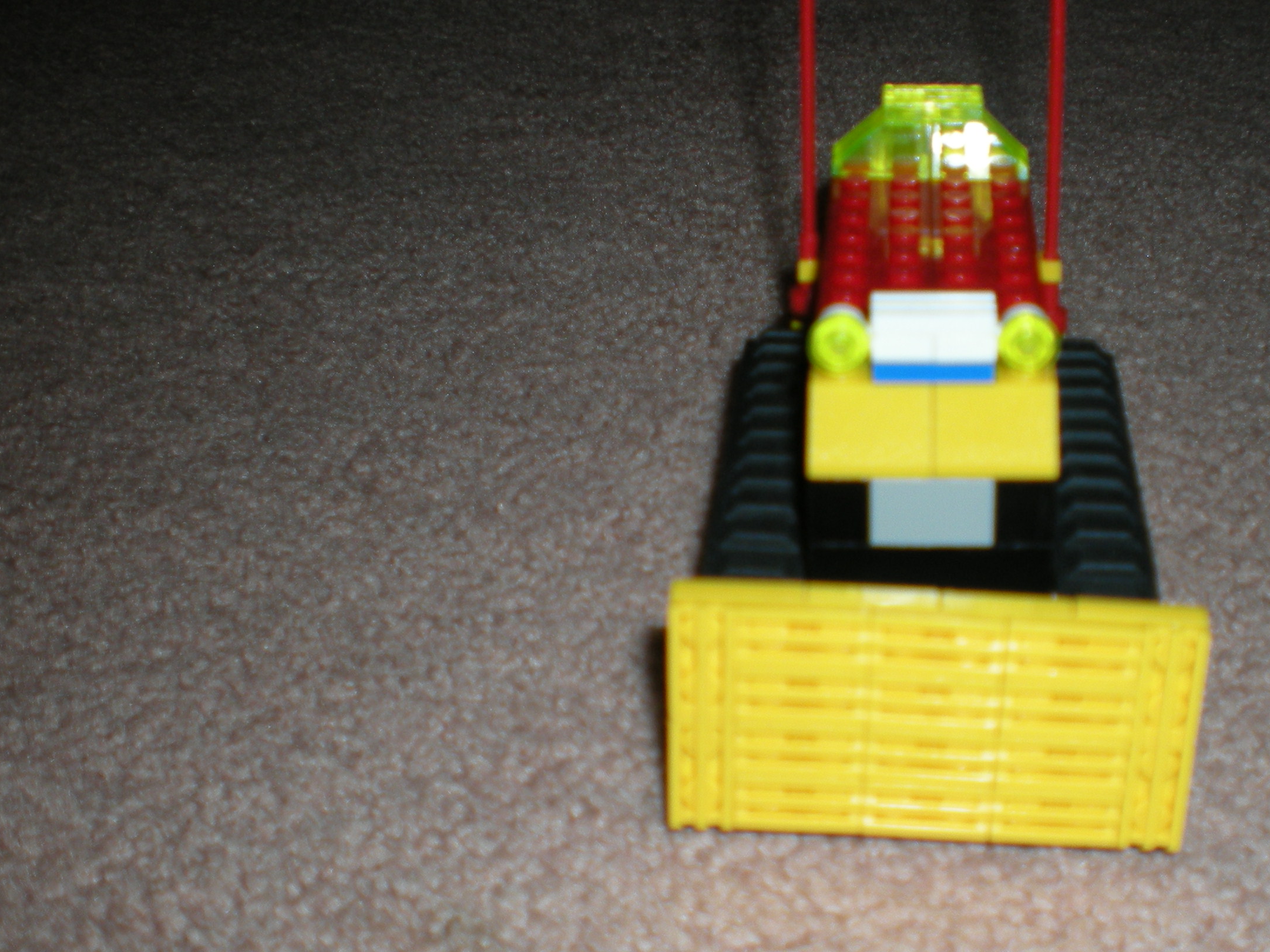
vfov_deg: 27.0
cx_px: 873
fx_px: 1981
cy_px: 550
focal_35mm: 54
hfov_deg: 35.1
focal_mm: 6.3
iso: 64
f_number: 3.1
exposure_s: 1/60
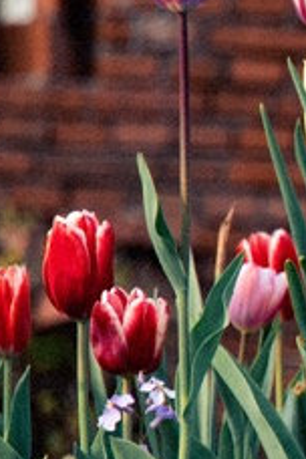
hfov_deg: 1.5
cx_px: 747
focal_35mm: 933
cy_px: 258
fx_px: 11895
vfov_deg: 2.2
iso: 320
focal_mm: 118
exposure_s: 1/200
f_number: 5.6
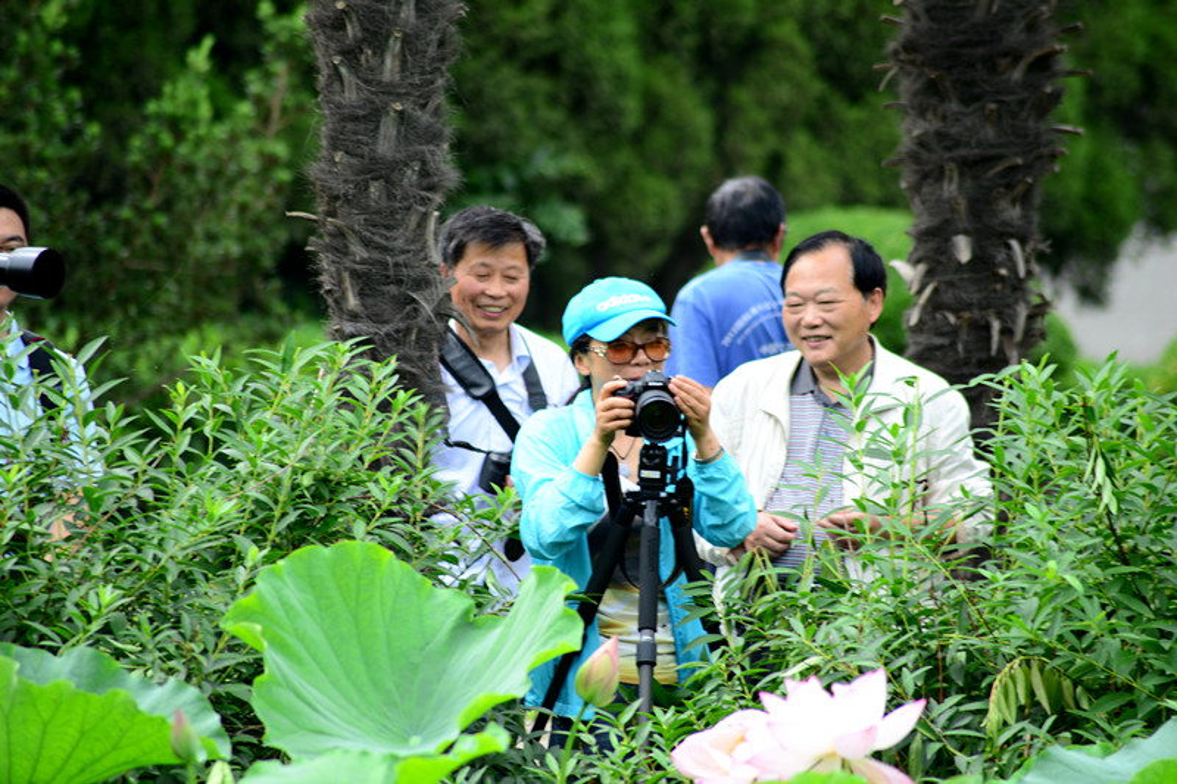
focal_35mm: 300
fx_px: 9806
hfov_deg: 6.9
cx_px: 588
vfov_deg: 4.6
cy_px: 392
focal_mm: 300
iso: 160
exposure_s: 1/125
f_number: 5.6
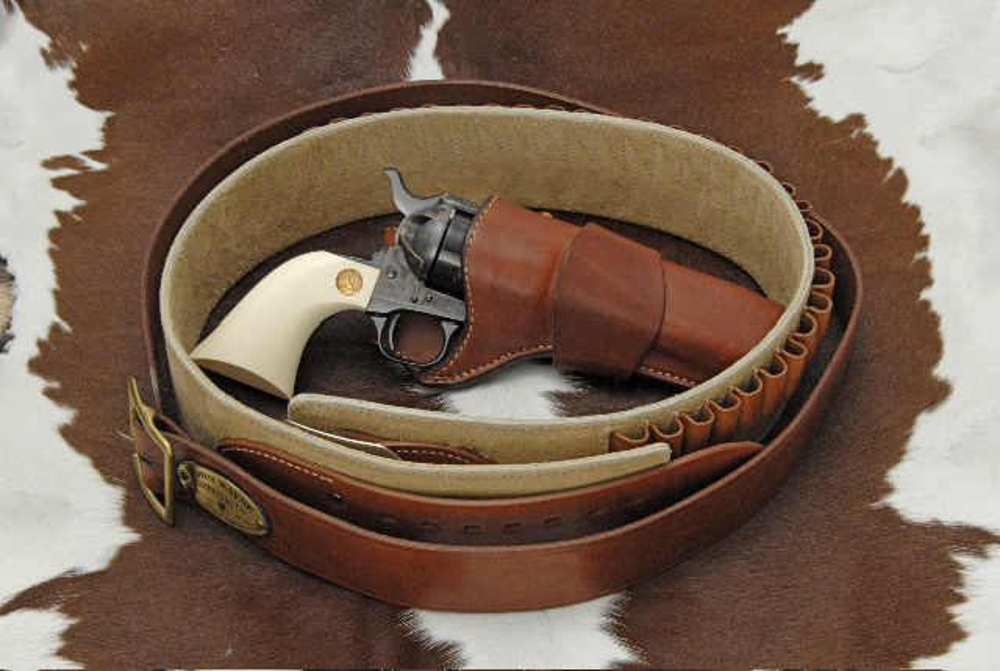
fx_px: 2087
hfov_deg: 26.9
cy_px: 336
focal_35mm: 75
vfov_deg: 18.2
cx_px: 500
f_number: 32
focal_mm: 50
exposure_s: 1/160
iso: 400
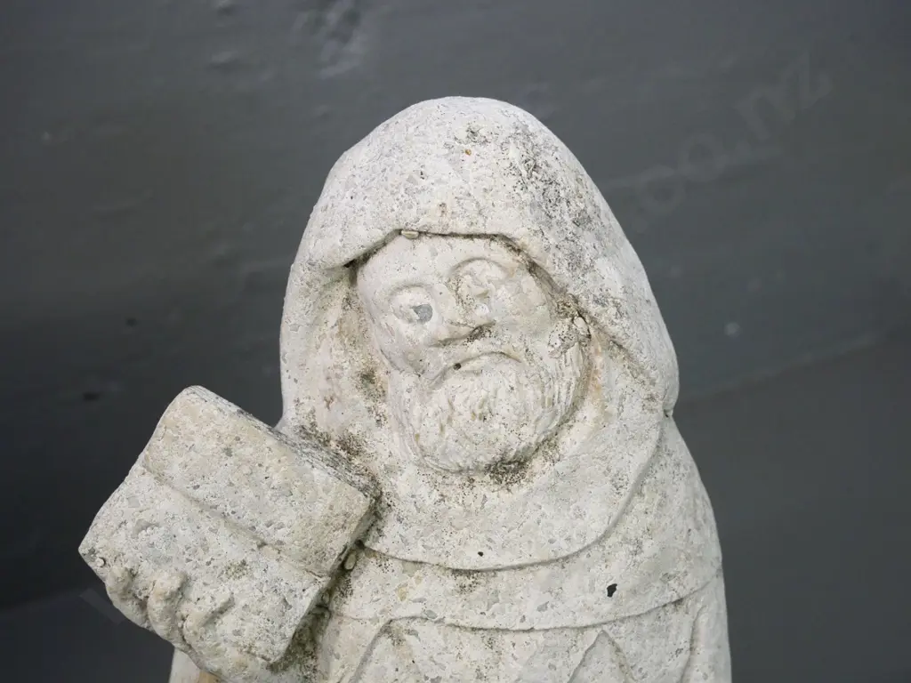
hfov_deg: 38.2
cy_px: 342
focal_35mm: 50
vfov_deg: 29.1
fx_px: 1316
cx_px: 456
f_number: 5.6
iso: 3200
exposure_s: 1/200
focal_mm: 25
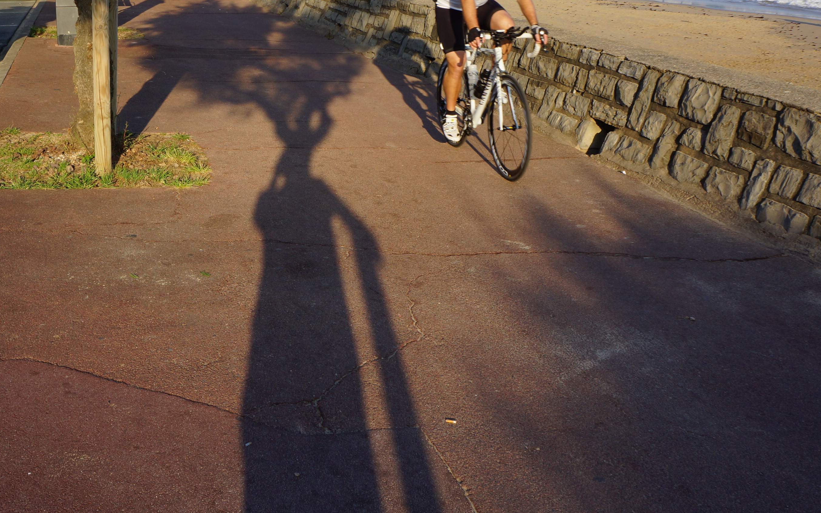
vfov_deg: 29.1
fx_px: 962
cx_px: 288
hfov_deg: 45.7
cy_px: 90
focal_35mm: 43
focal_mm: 18
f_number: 11
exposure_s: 1/100
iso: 100
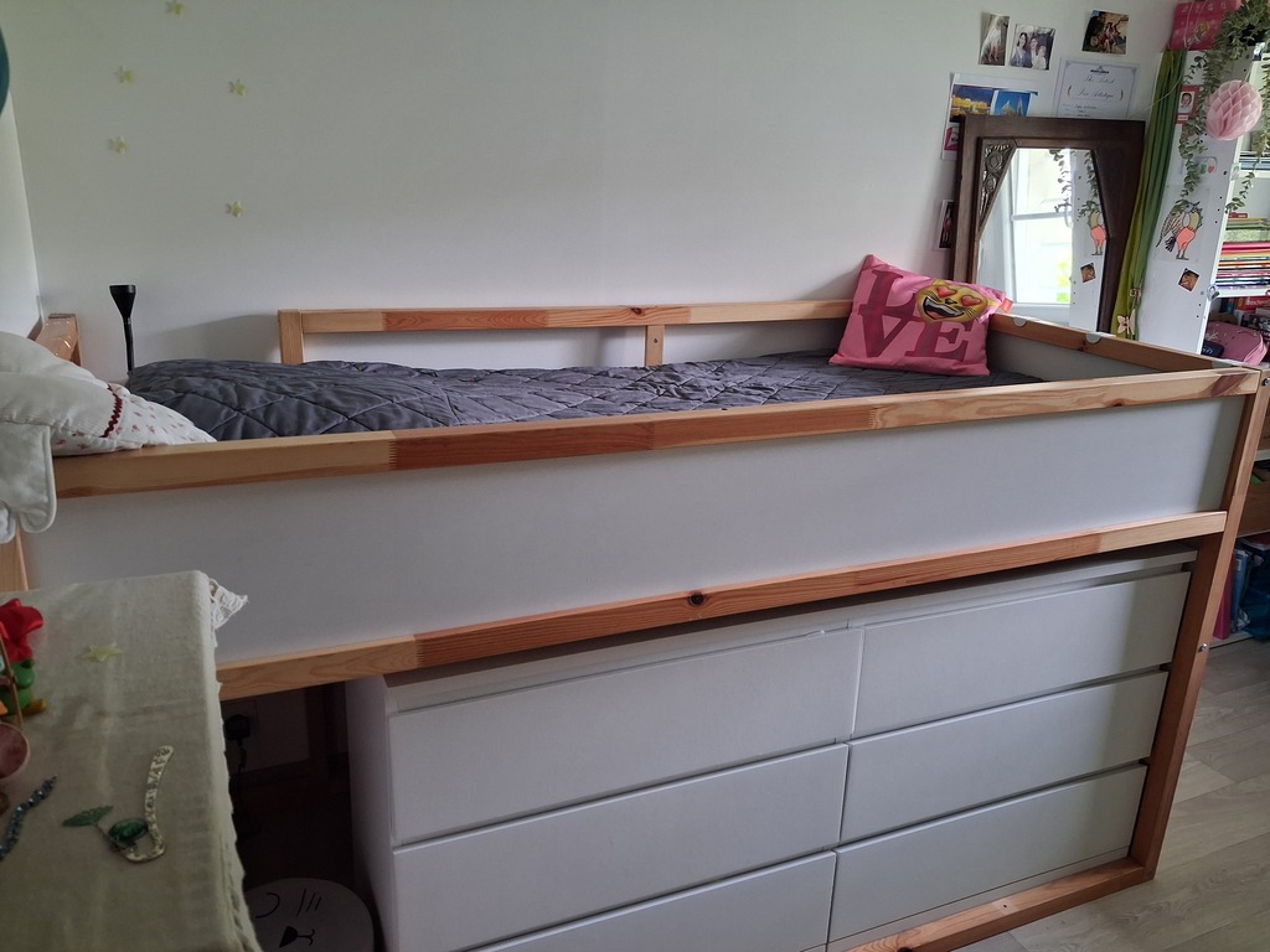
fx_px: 991
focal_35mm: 27
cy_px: 476
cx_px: 635
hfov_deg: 65.3
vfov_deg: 51.4
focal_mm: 4
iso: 500
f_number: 1.8
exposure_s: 1/33
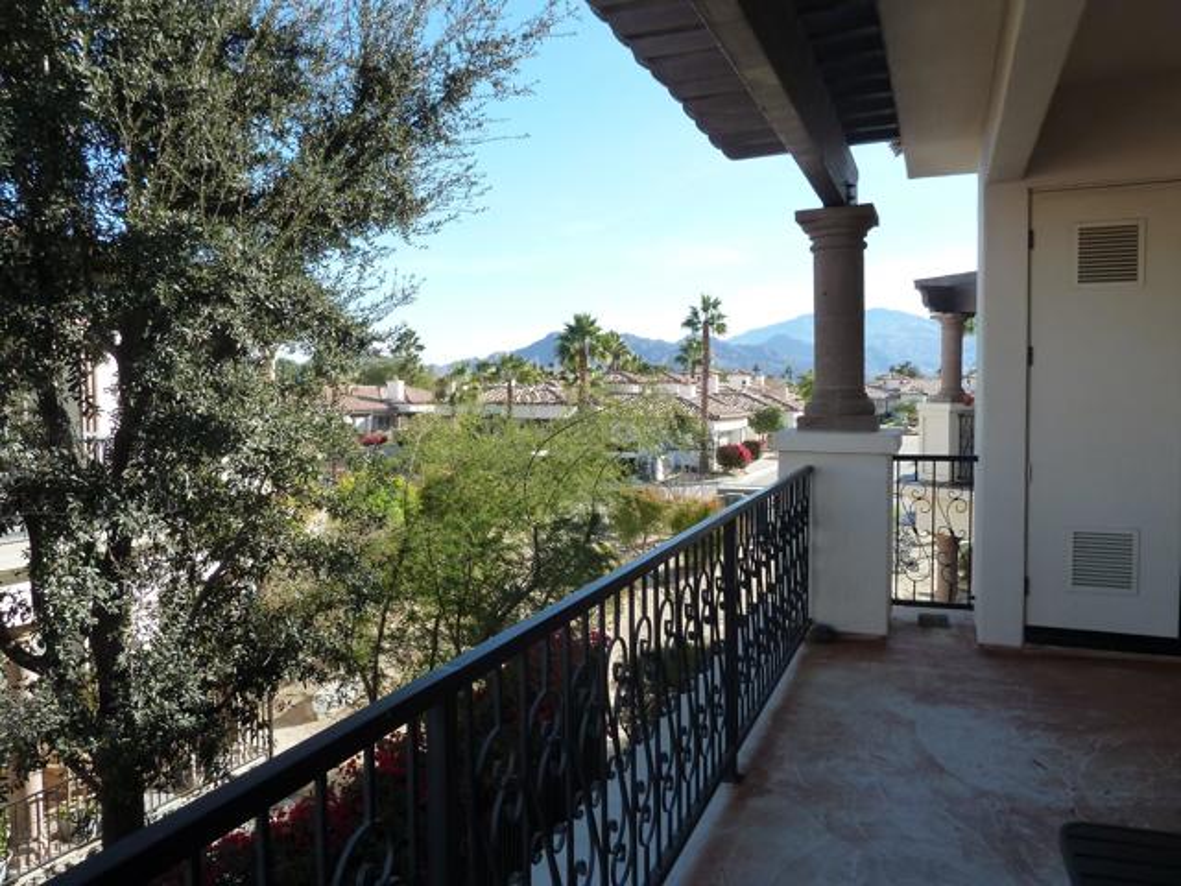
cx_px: 590
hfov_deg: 69.4
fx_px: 853
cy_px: 443
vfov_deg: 54.9
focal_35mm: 25
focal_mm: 4.1
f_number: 4
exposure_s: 1/250
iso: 125
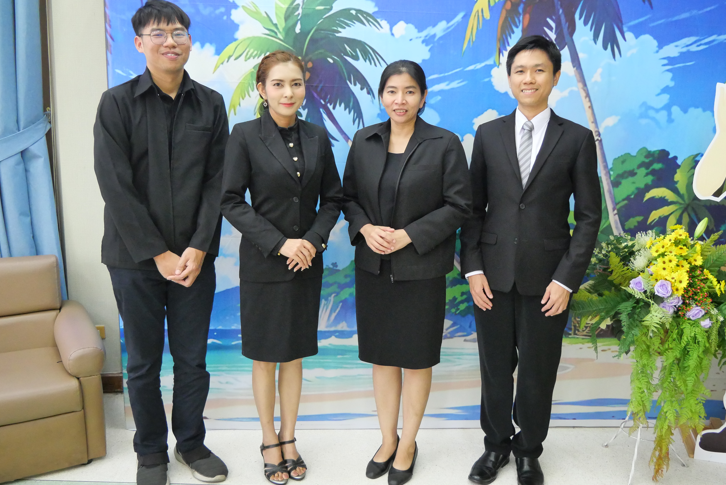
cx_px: 373
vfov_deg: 40.0
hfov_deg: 57.2
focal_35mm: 33
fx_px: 666
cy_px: 242
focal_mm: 14
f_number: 4
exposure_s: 1/125
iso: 3200
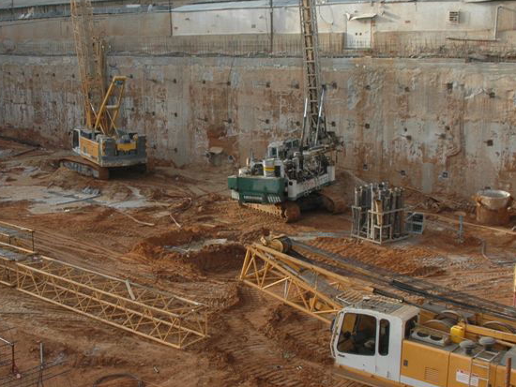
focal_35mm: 59
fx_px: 880
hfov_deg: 32.5
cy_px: 175
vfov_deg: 24.8
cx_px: 183
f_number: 8
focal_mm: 22
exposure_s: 1/250
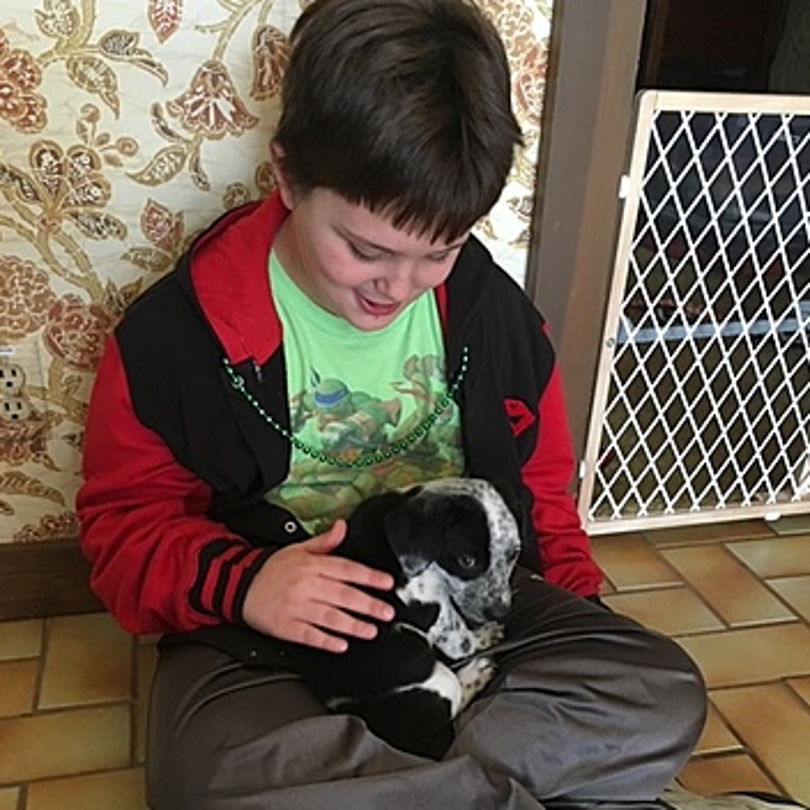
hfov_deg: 47.2
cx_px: 403
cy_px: 534
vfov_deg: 46.5
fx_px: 927
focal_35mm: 35
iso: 160
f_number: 2.2
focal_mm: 4.15
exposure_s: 1/30
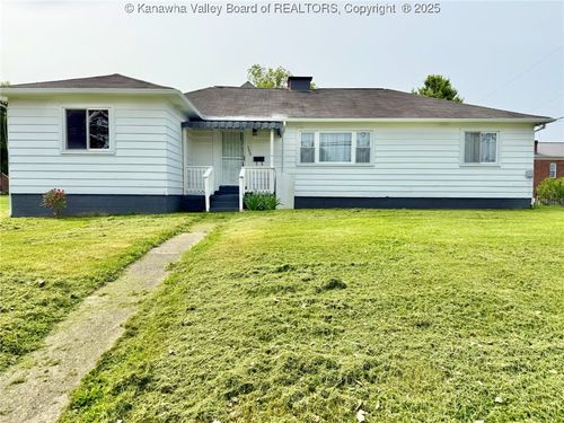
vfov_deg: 56.8
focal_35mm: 24
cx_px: 282
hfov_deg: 71.6
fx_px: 391
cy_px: 212
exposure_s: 1/4405
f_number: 1.78
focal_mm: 6.76
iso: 80
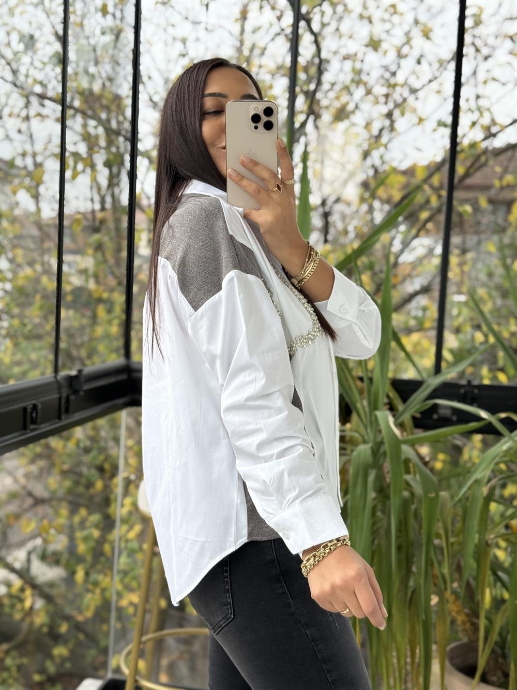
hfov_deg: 30.3
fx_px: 956
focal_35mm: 48
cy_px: 345
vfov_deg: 39.7
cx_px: 258
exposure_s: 1/271
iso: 80
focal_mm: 6.76
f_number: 1.78
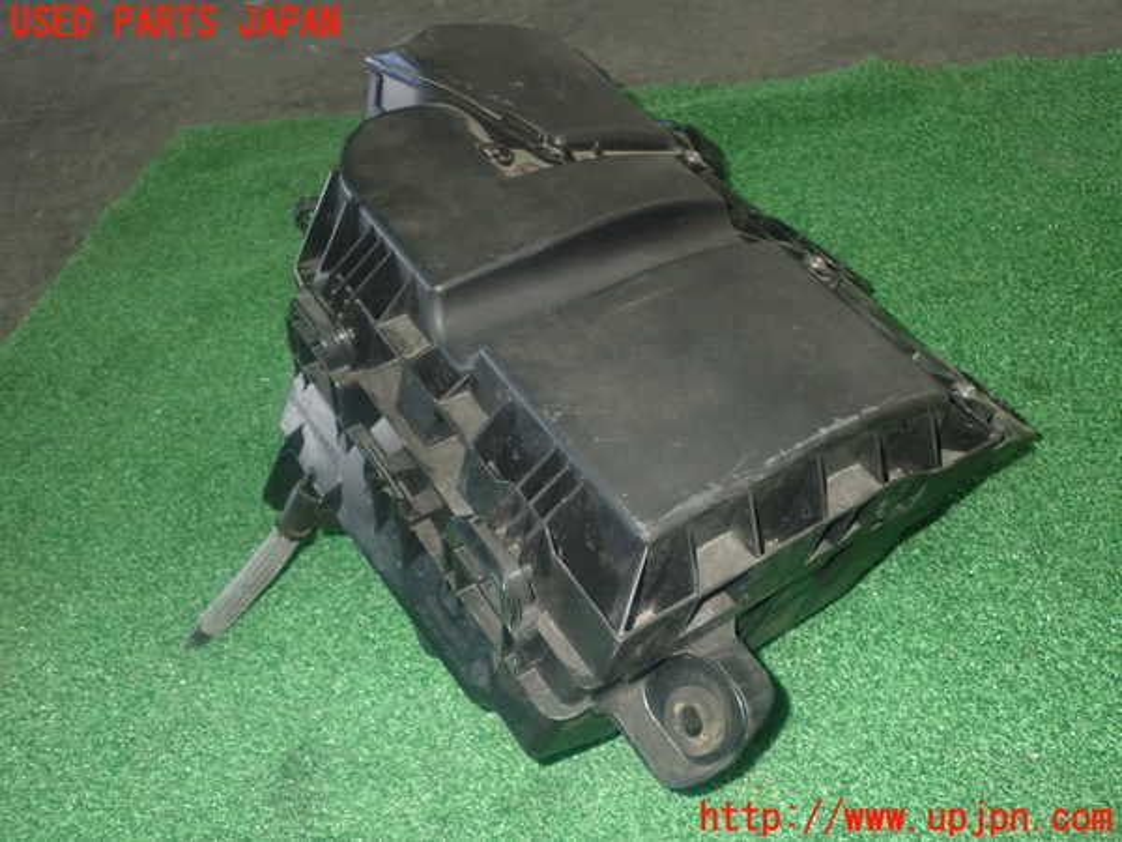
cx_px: 561
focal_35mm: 36
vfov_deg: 39.7
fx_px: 1167
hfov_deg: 51.4
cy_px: 421
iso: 800
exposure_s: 1/40
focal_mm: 6.37
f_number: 7.1
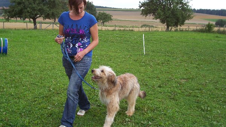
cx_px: 113
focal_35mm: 46
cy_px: 50
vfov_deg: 25.9
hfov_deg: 44.6
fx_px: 276
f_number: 3
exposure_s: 1/250
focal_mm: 7
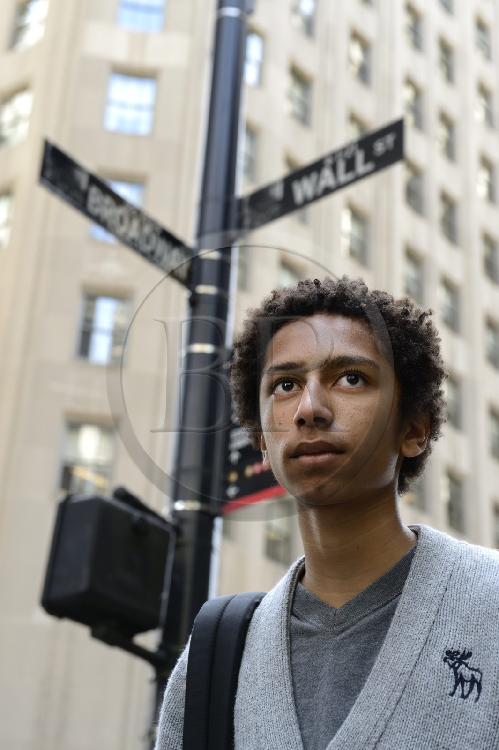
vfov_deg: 32.4
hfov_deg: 21.9
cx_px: 250
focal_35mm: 62
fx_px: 1290
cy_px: 375
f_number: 6.3
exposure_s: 1/100
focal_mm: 62
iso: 400
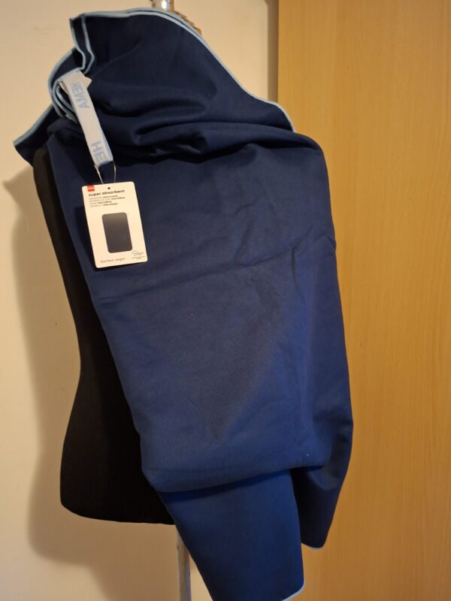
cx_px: 226
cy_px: 300
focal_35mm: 23
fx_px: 400
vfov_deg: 73.9
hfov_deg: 58.9
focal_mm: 5.54
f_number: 1.8
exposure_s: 1/20
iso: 1000
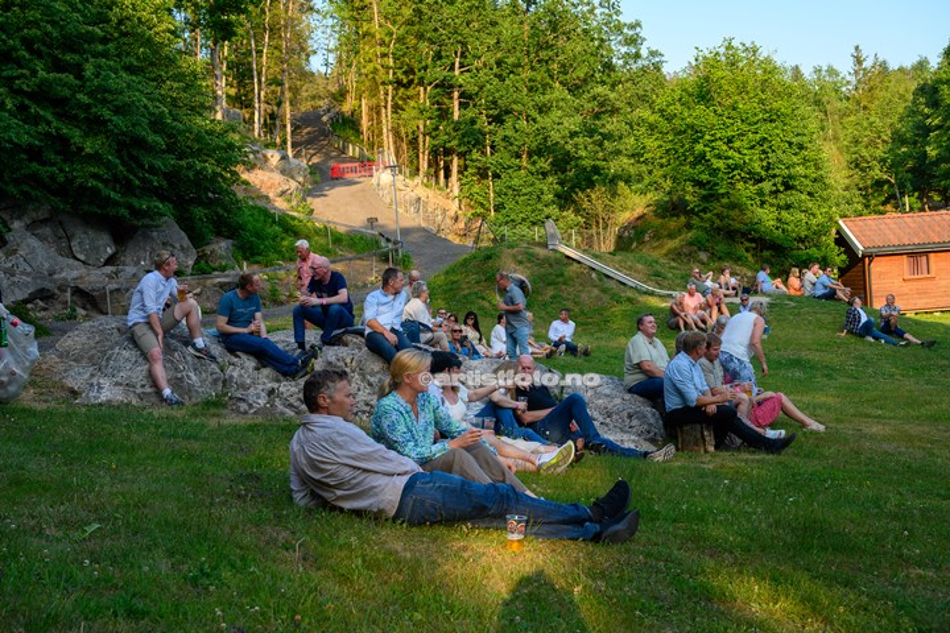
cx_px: 475
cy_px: 316
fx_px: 1108
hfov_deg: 46.4
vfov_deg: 31.9
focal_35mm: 42
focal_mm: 42
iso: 400
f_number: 8
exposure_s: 1/250
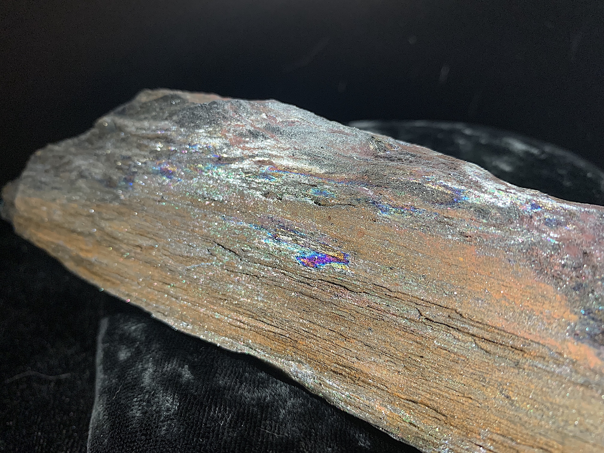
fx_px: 454
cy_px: 226
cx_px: 302
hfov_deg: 67.3
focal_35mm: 26
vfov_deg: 53.1
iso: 250
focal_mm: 4.25
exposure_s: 1/60
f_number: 1.8
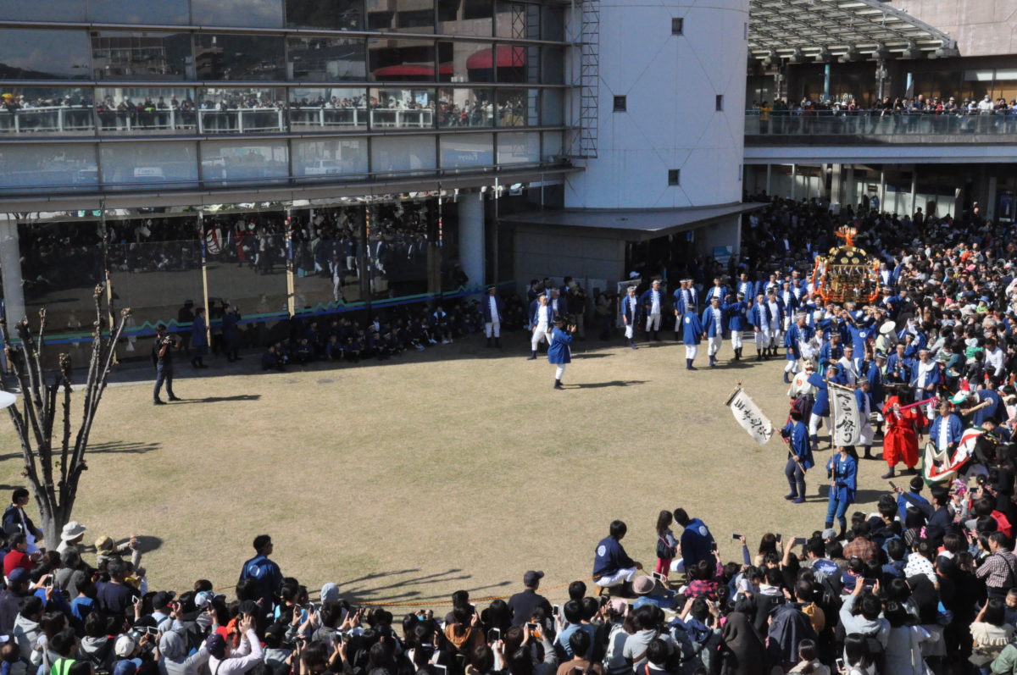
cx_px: 508
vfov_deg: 35.4
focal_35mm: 38
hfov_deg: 51.3
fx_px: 1058
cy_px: 338
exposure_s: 1/1250
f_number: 18
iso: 3200
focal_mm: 25
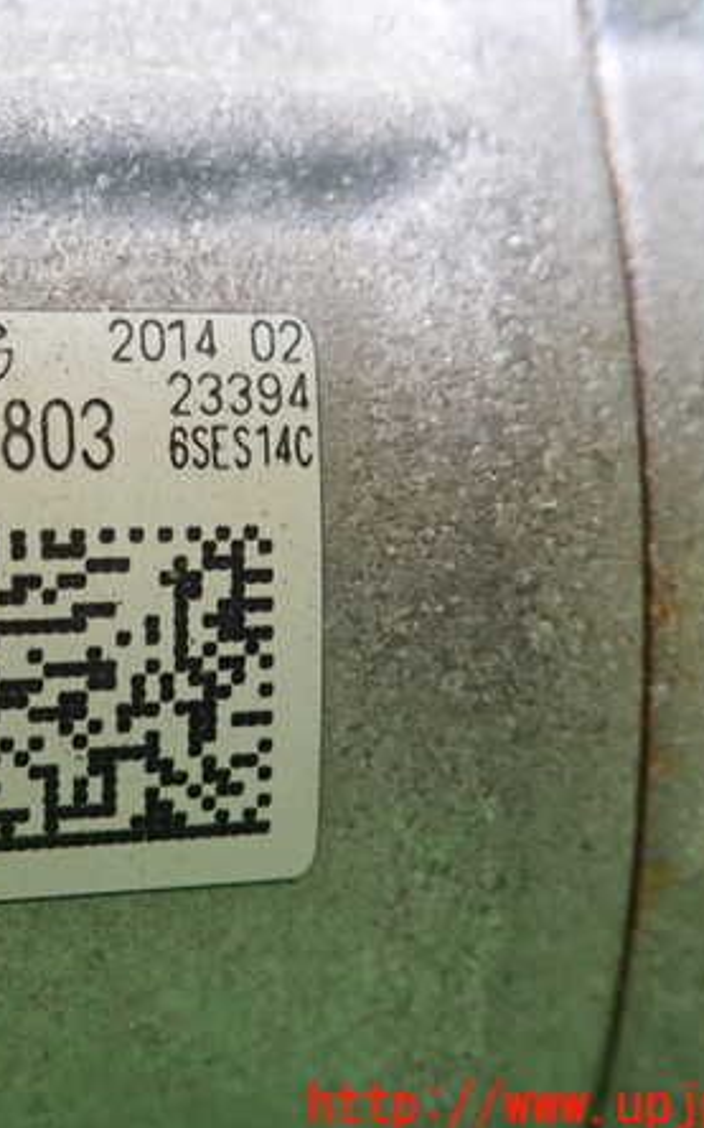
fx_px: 1322
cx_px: 119
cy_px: 567
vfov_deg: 46.2
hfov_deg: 29.0
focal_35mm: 43
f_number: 2.3
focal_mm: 5.5
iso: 800
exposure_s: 1/80
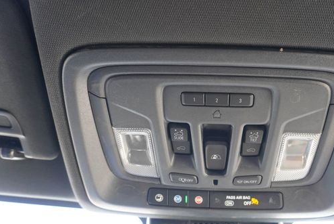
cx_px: 215
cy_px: 134
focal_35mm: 31
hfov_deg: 59.2
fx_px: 288
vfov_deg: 42.2
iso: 800
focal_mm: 16
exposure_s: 1/60
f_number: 4
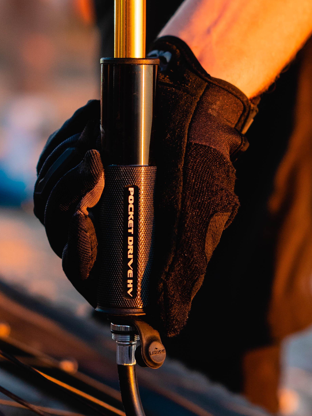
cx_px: 114
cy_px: 94
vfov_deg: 15.2
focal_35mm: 129
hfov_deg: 11.5
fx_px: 1550
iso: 800
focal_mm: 55
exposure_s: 1/640
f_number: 2.8
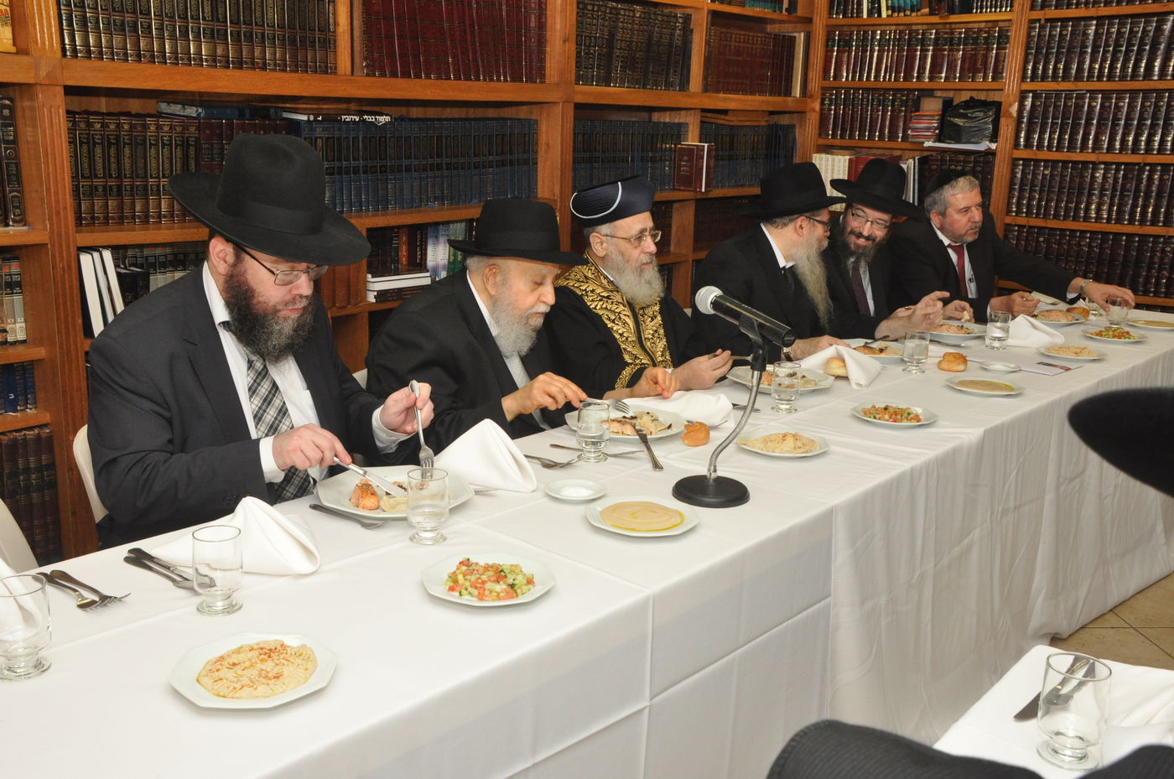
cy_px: 390
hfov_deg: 53.2
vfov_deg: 36.8
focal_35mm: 36
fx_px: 1172
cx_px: 587
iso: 1250
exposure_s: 1/60
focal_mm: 24
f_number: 10
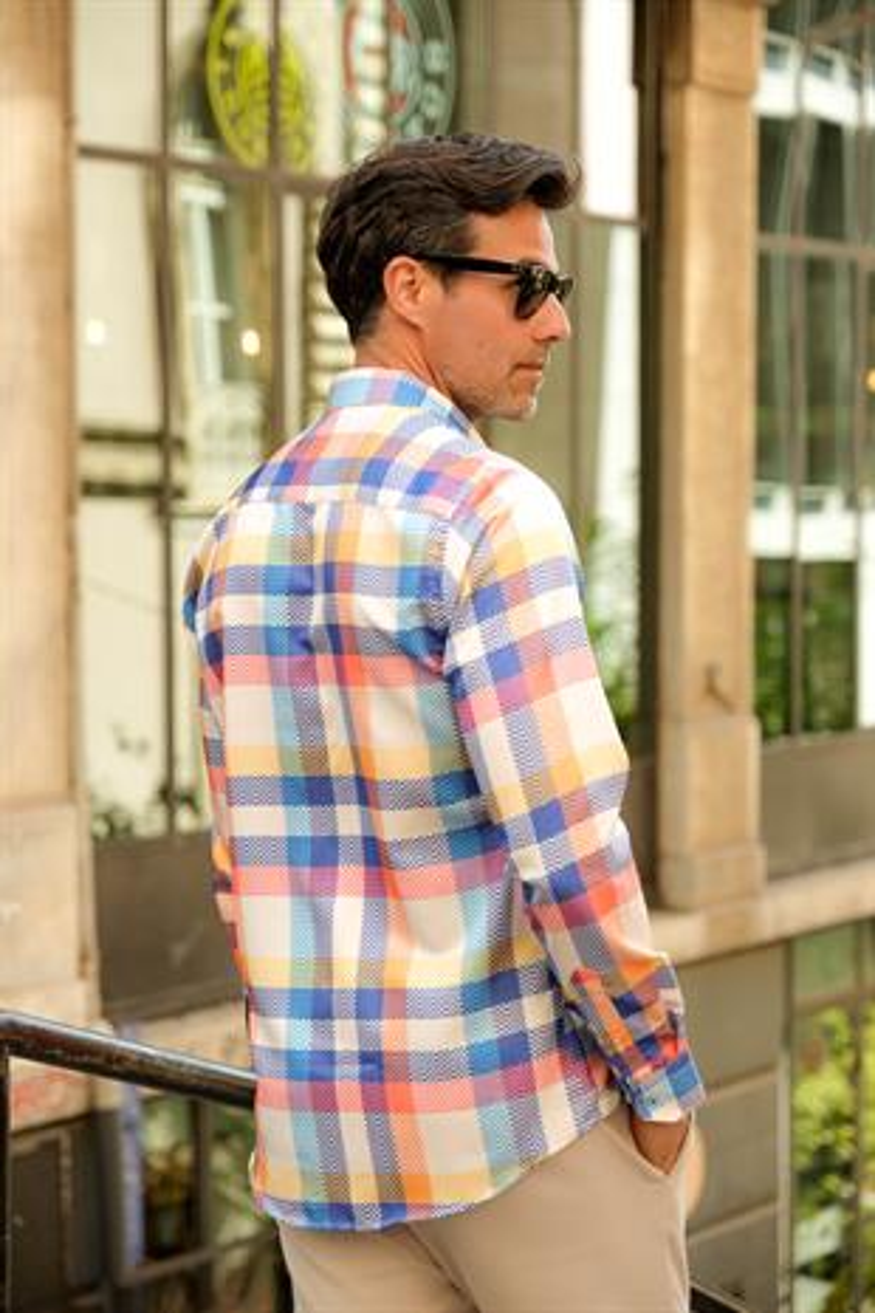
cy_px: 656
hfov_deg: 16.5
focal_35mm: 83
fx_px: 3026
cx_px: 438
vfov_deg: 24.5
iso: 200
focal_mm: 55
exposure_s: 1/250
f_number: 2.8
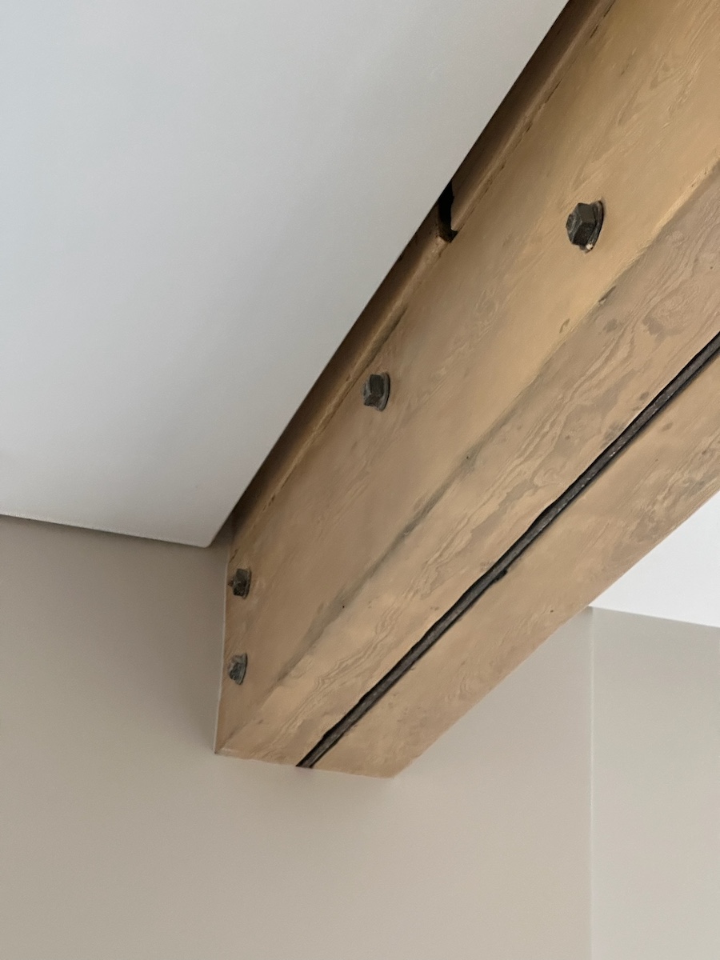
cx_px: 360
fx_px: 2135
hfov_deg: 19.1
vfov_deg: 25.3
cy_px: 480
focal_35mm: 77
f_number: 2.8
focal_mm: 9
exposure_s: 1/60
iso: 400
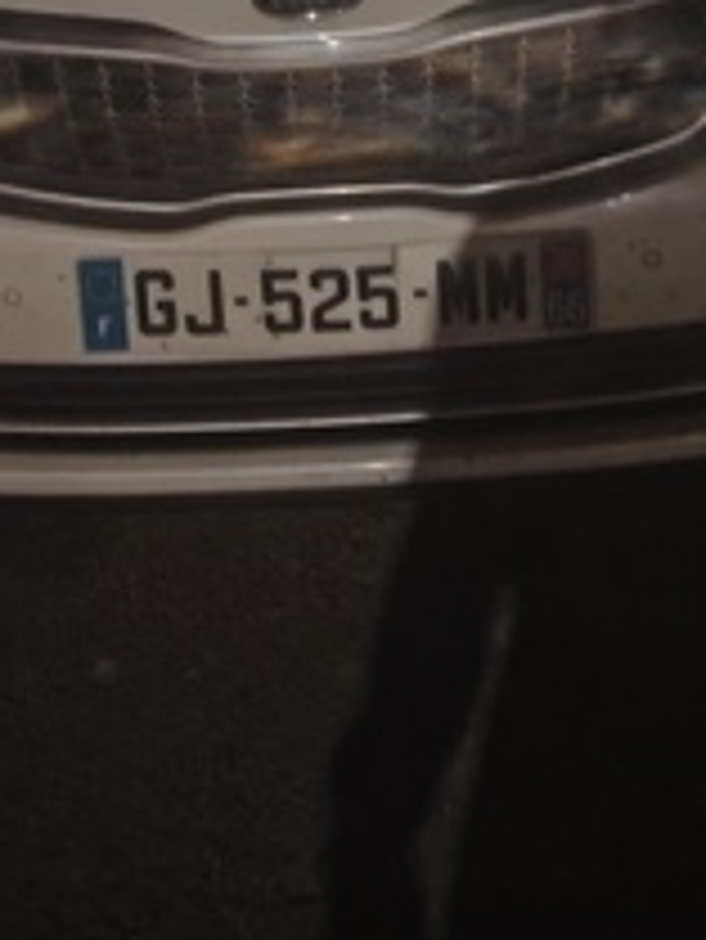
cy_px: -328
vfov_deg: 24.1
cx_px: 423
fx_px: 1874
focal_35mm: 69
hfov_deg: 21.3
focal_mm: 5.25
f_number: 1.75
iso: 5528
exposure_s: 1/20
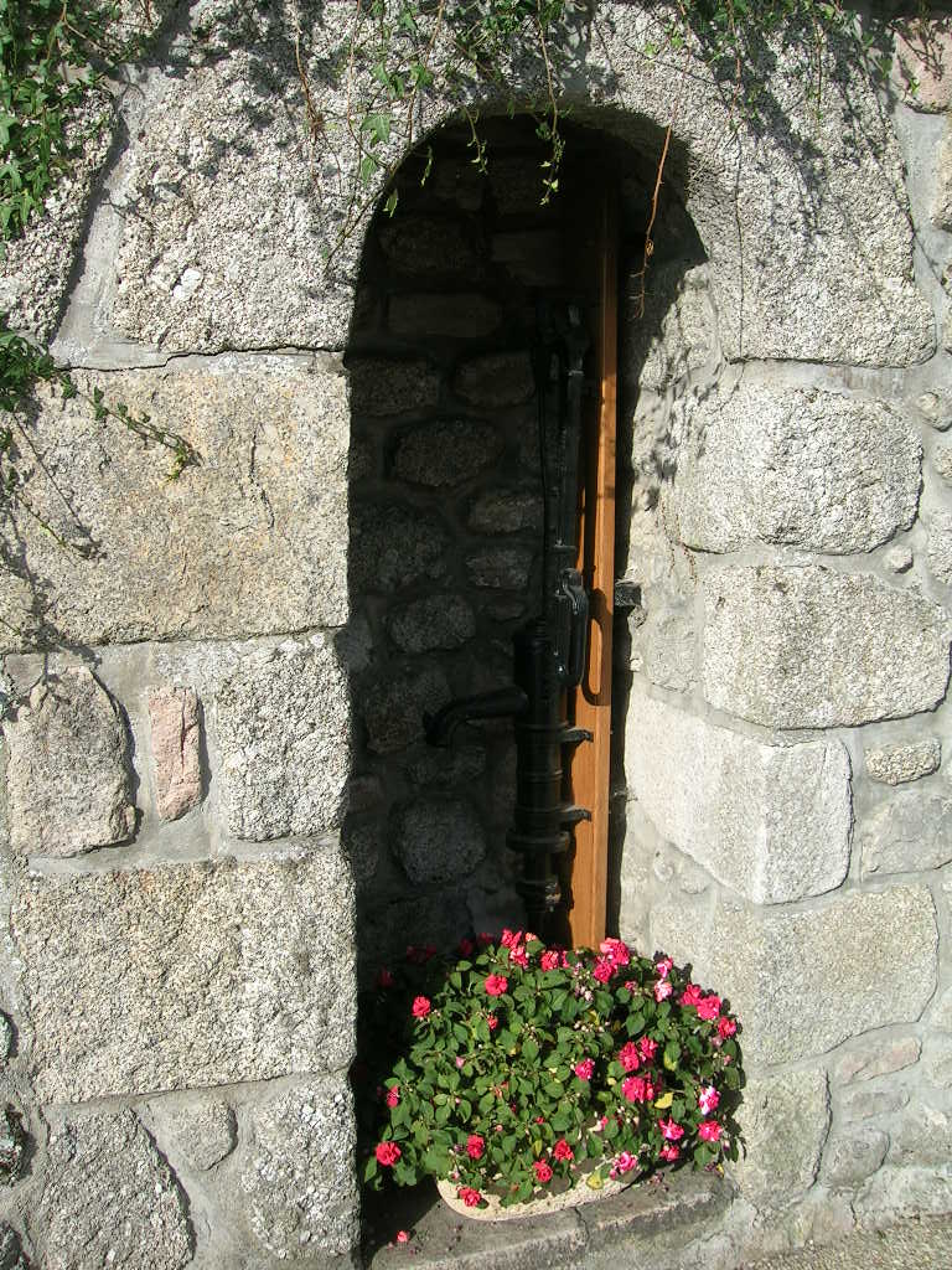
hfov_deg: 40.7
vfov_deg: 52.6
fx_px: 1283
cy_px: 635
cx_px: 476
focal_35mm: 35
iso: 50
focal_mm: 5.4
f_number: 4.8
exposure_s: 1/347
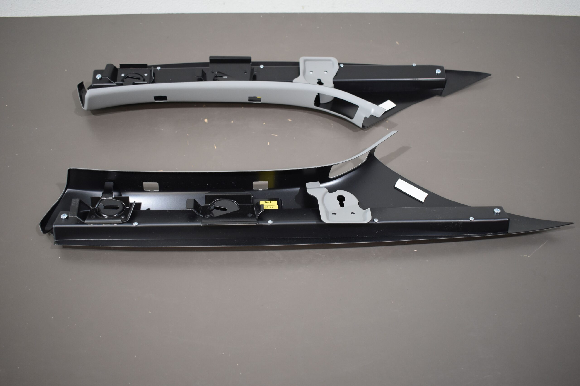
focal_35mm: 33
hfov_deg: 57.2
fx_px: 532
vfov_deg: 40.0
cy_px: 193
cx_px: 290
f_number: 3.8
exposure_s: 1/160
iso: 800
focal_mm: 22
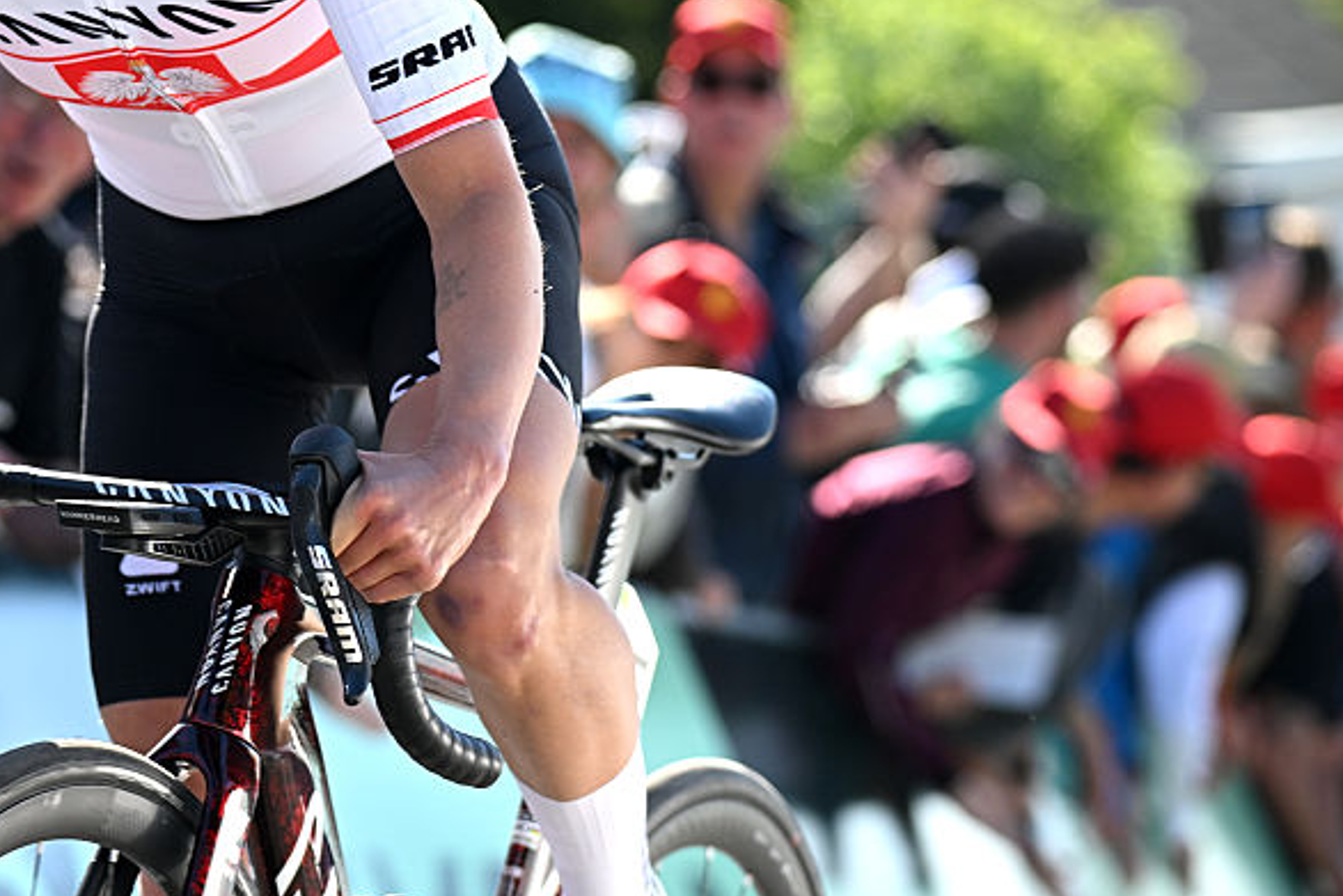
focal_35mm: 262
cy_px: 127
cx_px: 211
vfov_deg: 5.2
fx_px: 9776
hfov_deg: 7.8
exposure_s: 1/1000
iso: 400
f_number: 4.5
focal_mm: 150
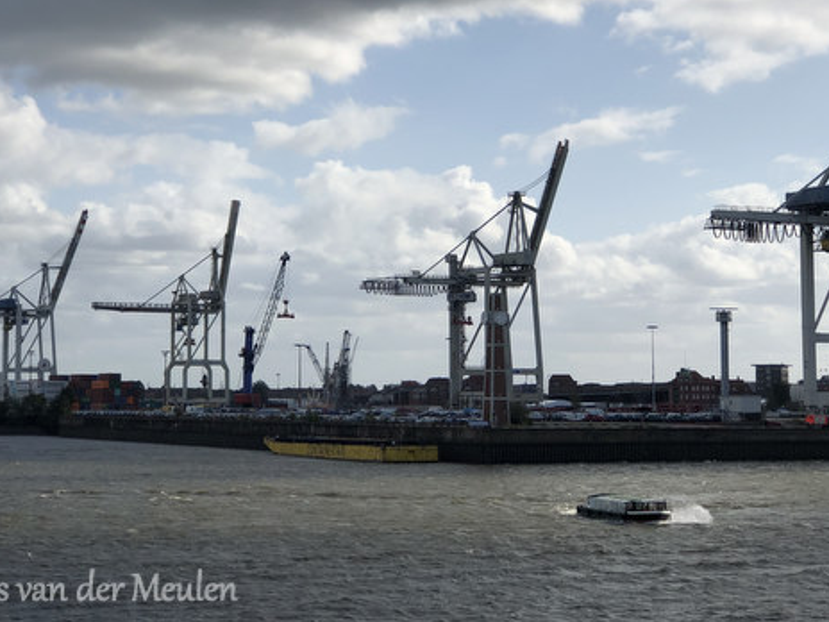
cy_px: 189
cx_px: 420
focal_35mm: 86
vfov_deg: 17.1
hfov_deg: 22.8
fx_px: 2060
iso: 20
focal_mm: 6.6
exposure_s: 1/1656
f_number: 2.8
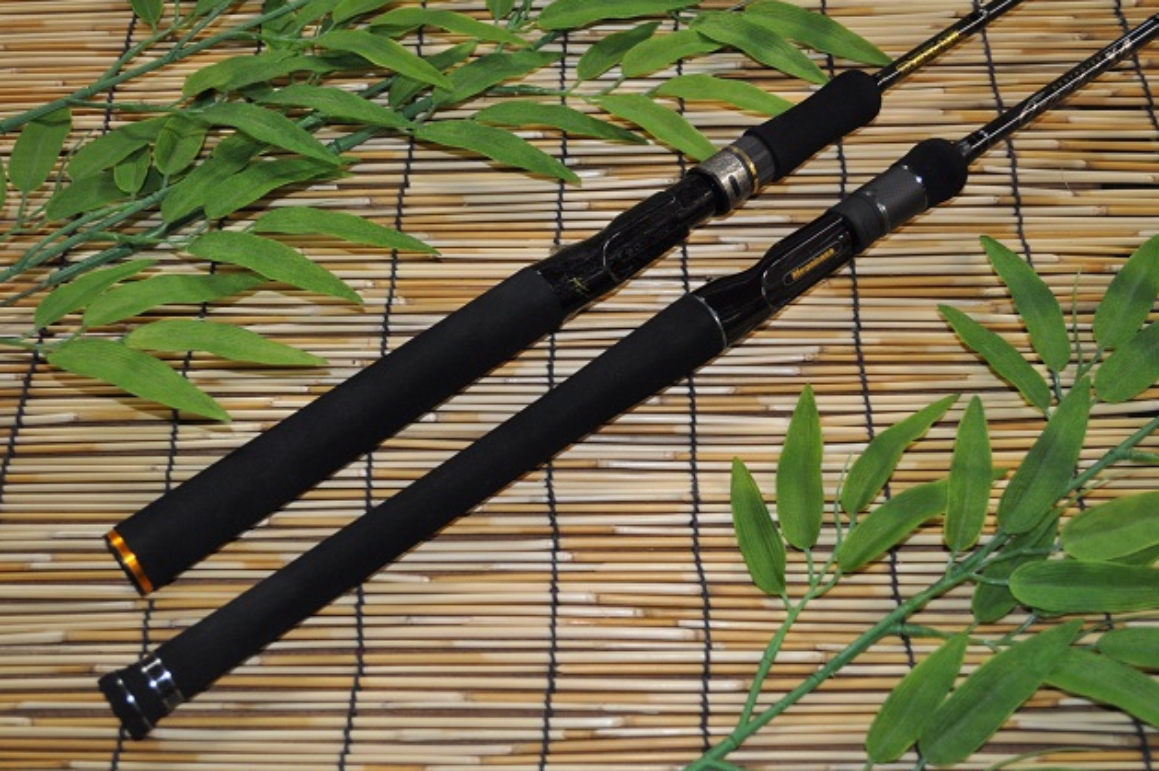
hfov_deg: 42.8
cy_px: 386
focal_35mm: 46
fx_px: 1480
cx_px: 583
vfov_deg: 29.2
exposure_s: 1/60
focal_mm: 30
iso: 640
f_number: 4.5
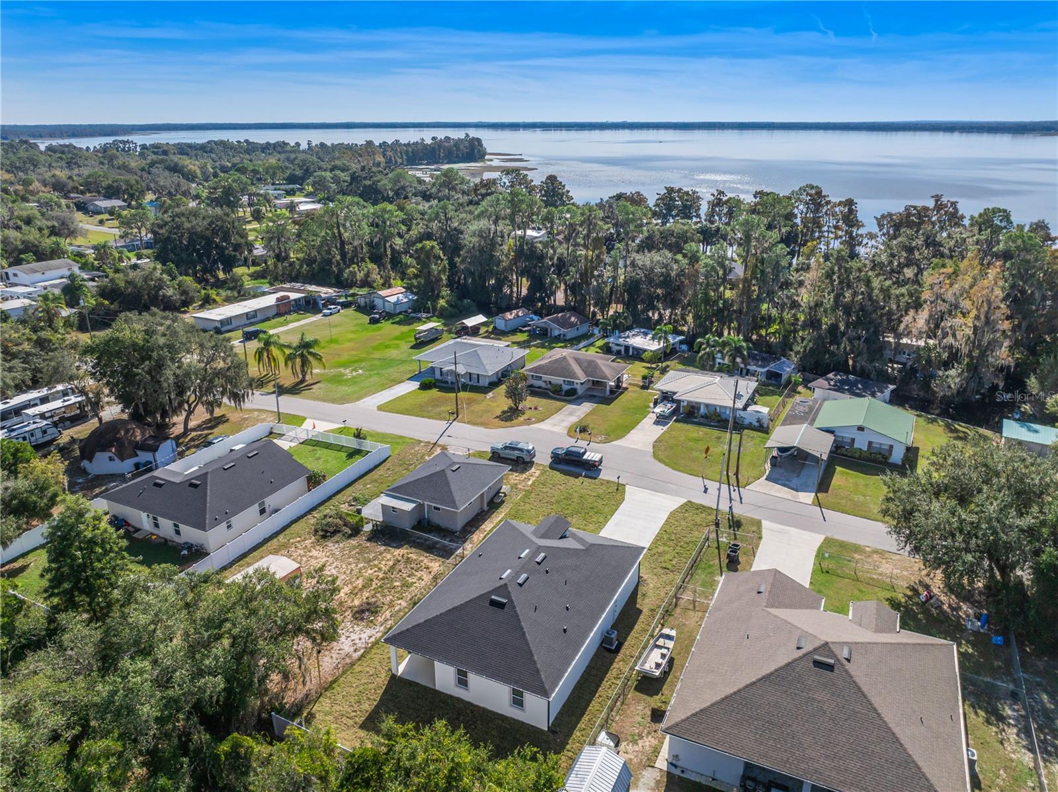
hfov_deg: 71.6
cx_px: 529
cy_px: 396
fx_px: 733
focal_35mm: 24
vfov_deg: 56.8
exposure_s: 1/3200
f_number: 2.8
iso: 140
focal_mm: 12.29
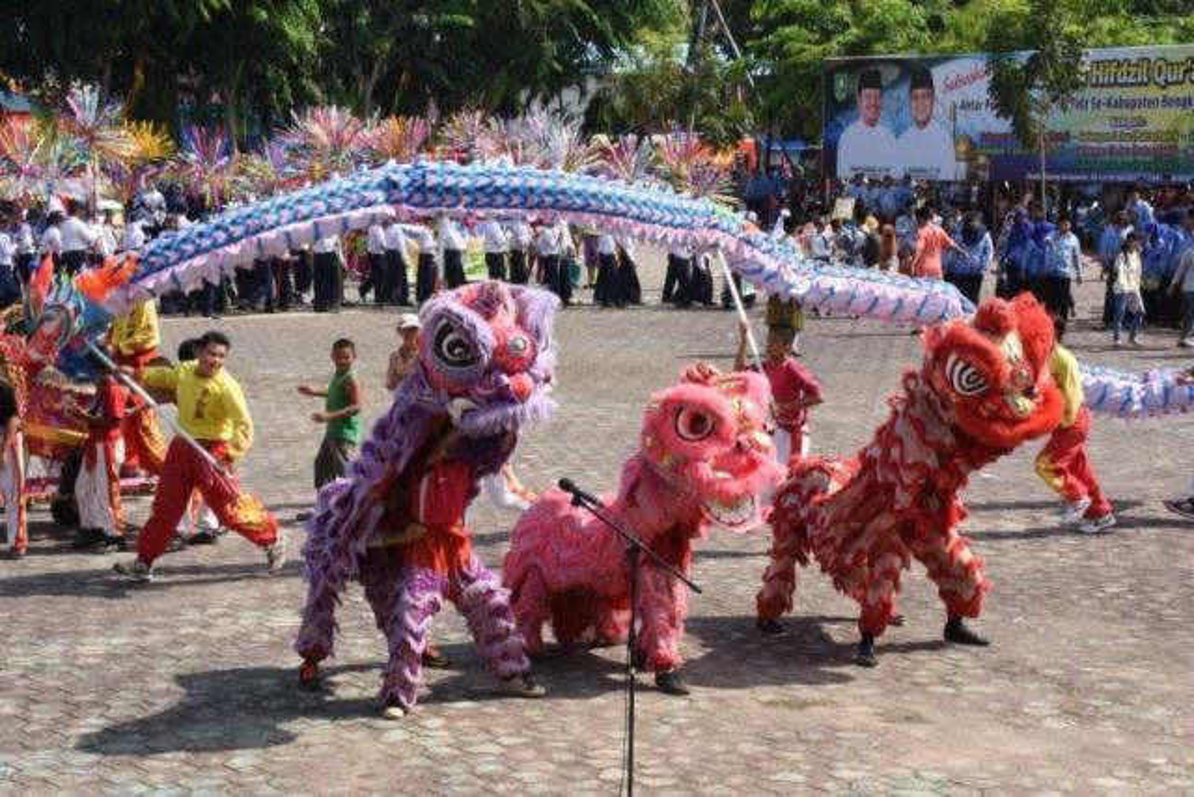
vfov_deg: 18.2
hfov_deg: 27.0
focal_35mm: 75
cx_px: 597
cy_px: 398
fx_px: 2488
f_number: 20
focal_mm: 50
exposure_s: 1/200
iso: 640
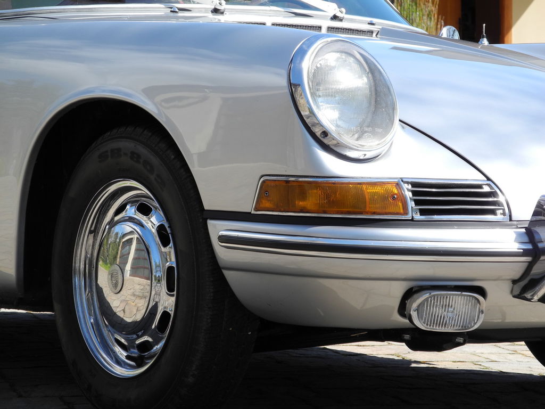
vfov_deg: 11.0
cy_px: 204
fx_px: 2125
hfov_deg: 14.6
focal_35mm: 135
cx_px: 272
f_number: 5
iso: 100
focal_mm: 28.9
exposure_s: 1/292
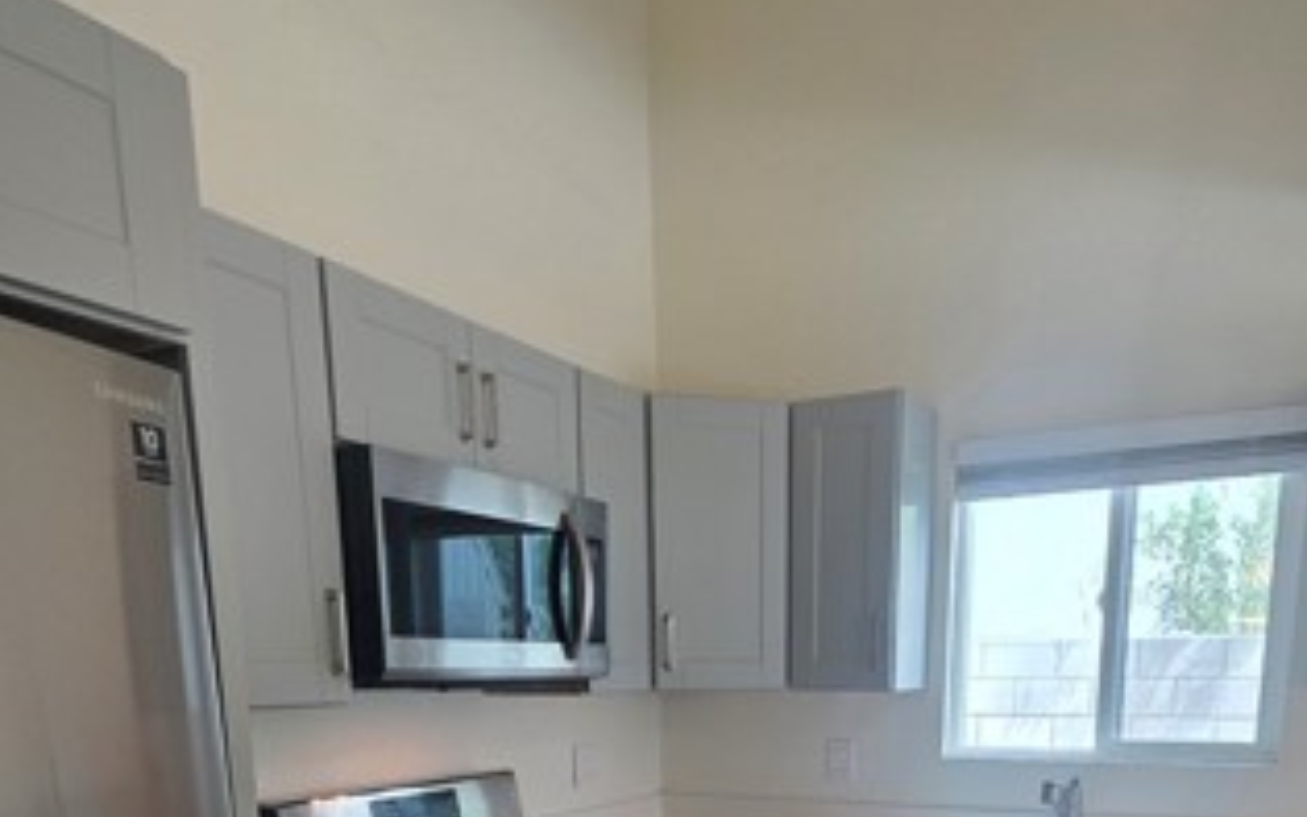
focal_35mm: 28
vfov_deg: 37.2
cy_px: 904
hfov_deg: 66.3
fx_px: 998
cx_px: 714
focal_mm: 2.2
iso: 80
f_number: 1.9
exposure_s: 1/120
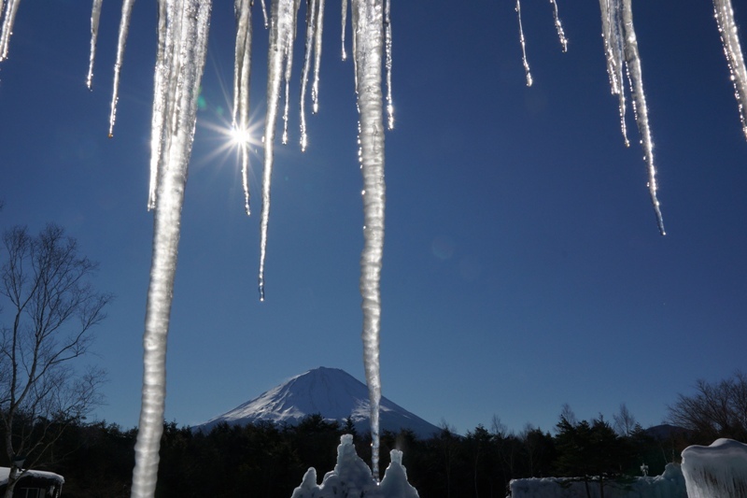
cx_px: 374
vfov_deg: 40.0
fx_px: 685
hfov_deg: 57.2
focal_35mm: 33
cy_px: 249
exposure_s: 1/1250
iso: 200
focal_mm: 22
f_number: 20
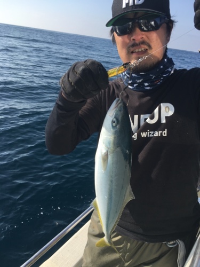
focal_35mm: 29
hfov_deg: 48.2
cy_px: 134
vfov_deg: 61.7
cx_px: 100
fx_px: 223
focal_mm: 4.15
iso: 25
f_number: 2.2
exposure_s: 1/1261
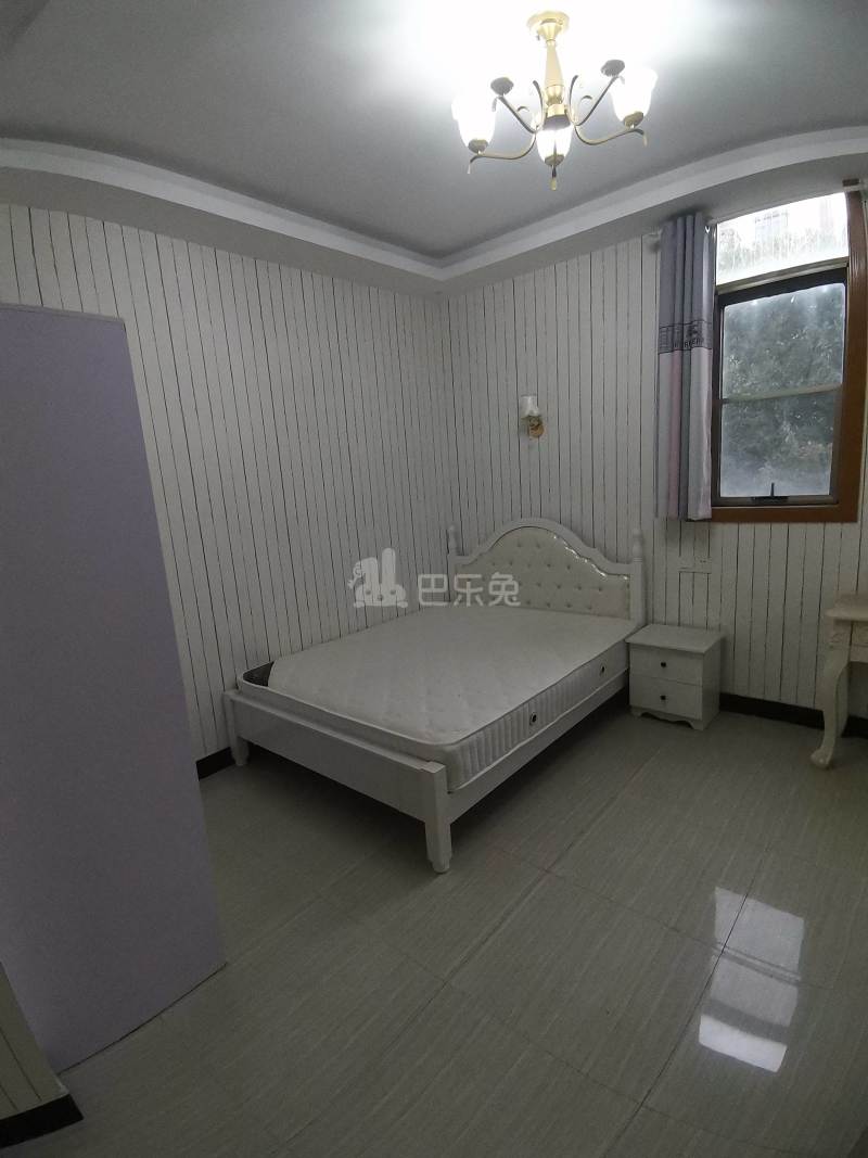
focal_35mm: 17
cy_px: 579
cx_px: 434
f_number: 2.4
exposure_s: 1/50
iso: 125
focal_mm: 1.78
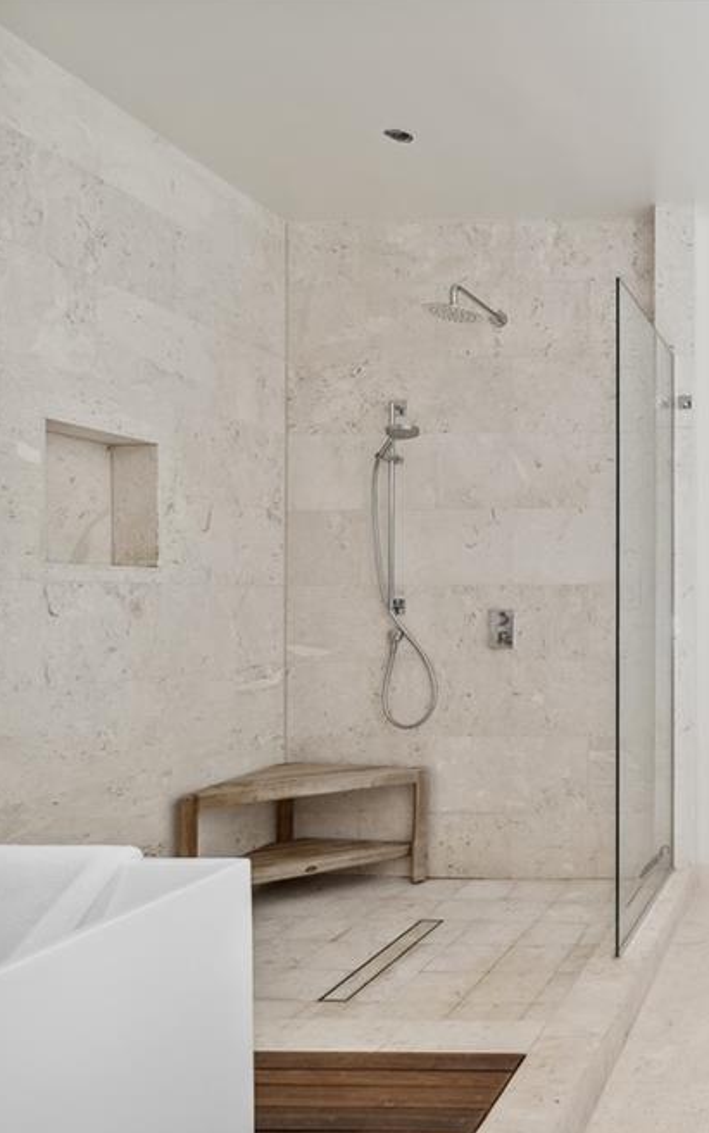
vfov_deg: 68.4
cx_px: 821
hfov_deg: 36.9
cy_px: 579
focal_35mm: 27
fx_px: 834
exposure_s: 1/20
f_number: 7.1
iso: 320
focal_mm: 17
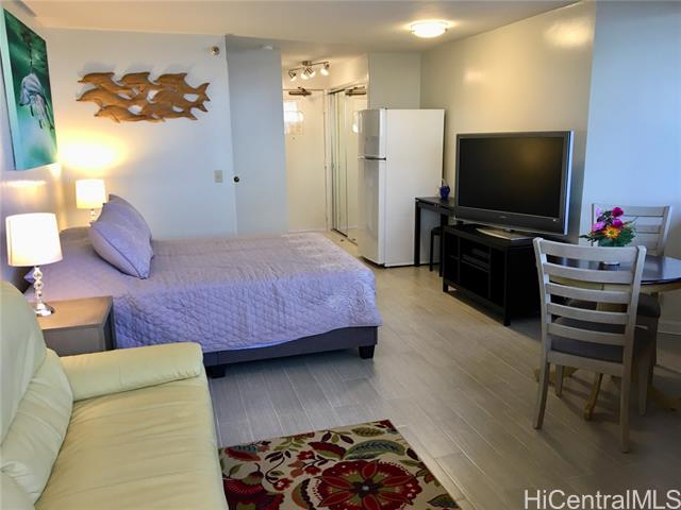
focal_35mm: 29
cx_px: 340
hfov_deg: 61.7
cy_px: 255
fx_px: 571
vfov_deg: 48.2
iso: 80
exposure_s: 1/30
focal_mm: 4.15
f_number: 2.2
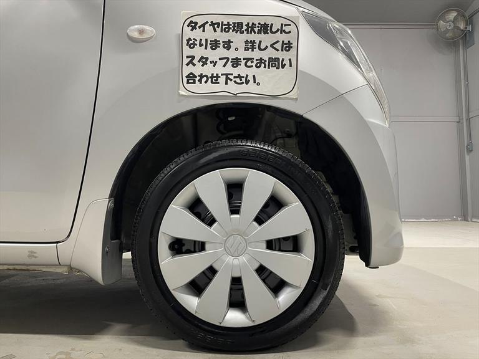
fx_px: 360
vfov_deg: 53.1
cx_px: 240
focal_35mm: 26
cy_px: 180
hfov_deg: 67.3
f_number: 1.6
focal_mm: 4.2
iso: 200
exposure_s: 1/60
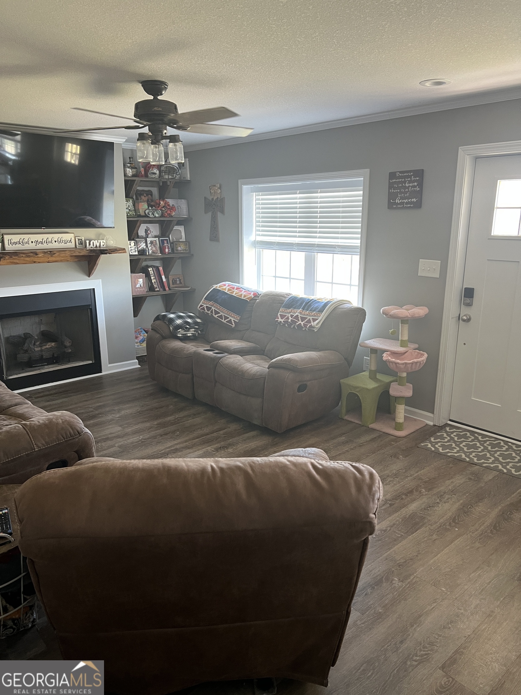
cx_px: 260
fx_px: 522
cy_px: 348
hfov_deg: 53.1
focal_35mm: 26
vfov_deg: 67.3
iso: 200
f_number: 1.5
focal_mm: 5.7
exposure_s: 1/60
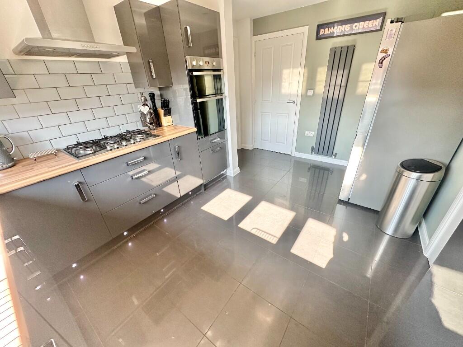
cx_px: 232
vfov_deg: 85.7
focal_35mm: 14
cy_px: 174
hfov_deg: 102.1
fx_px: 187
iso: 160
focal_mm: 2.22
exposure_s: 1/99
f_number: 2.2
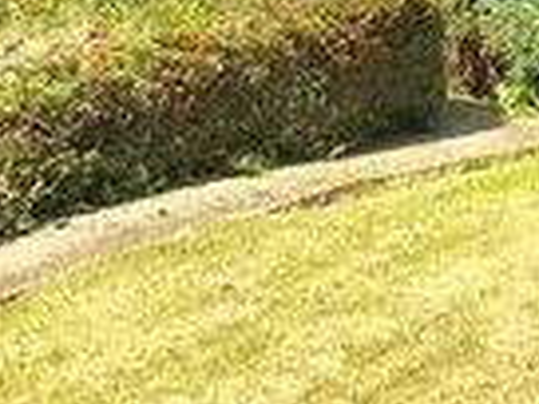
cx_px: 416
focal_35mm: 144
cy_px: -386
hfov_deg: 13.7
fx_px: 2242
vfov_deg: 9.6
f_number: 1.8
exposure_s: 1/1808
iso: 20
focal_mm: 3.99
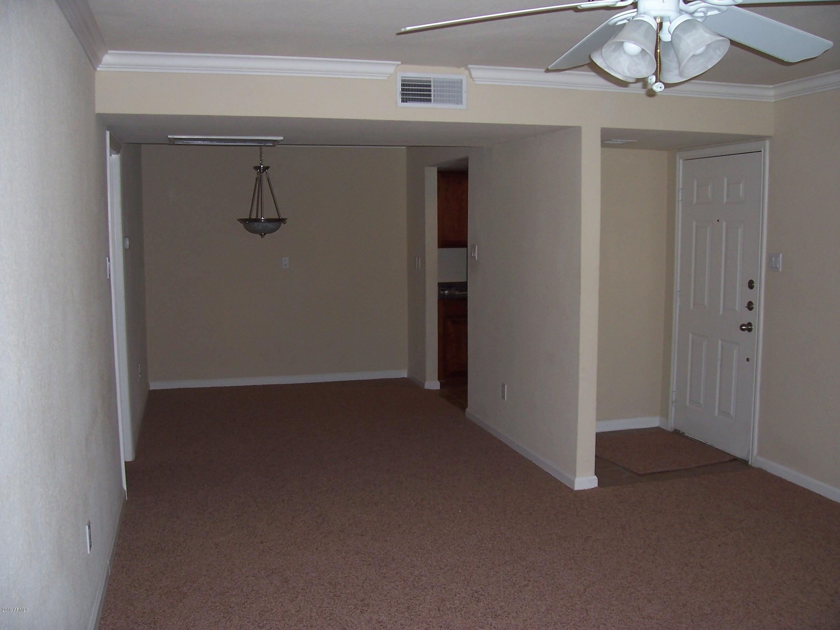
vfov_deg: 41.8
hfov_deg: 54.0
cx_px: 420
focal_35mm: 34
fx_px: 825
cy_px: 315
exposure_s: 1/60
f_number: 2.7
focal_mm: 5.6
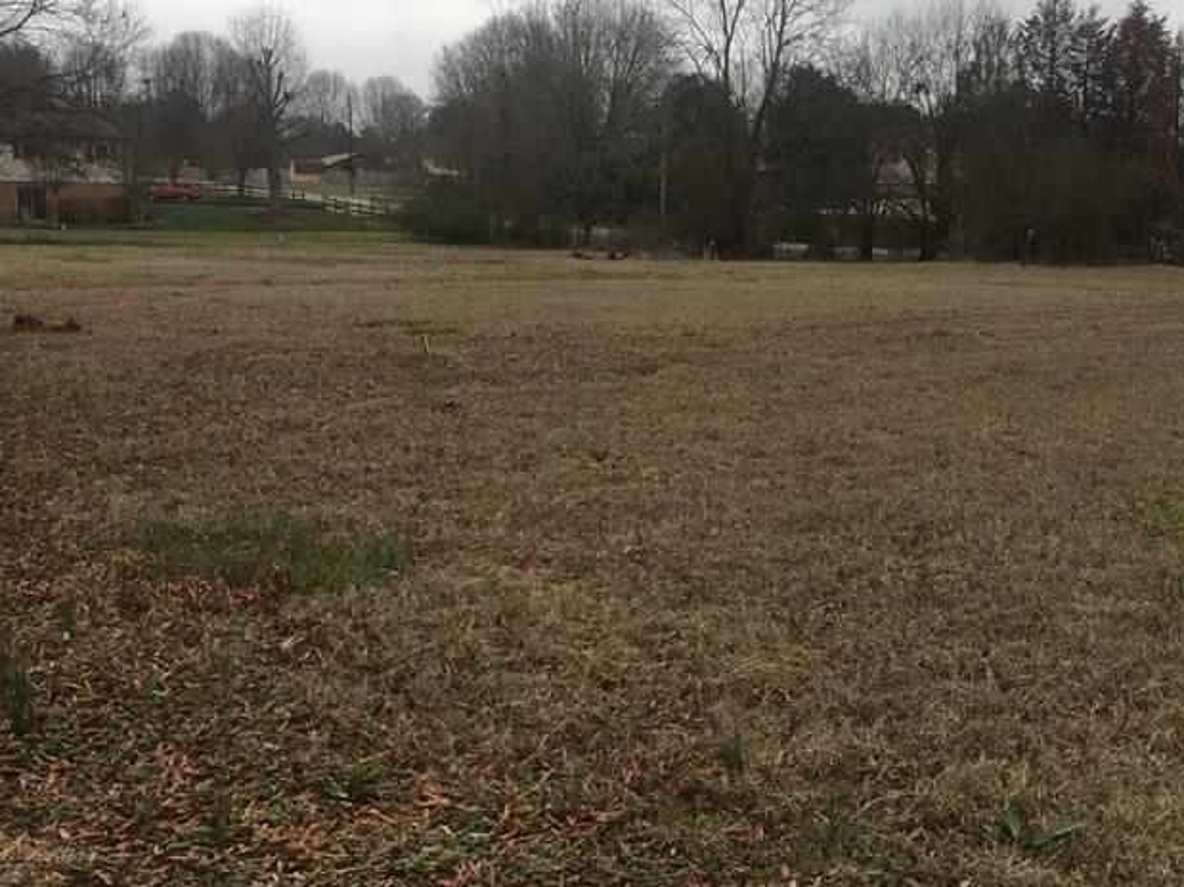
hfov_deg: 39.6
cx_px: 689
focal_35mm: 48
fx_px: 1641
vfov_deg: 30.2
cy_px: 489
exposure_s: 1/137
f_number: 2.2
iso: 25
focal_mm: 4.15
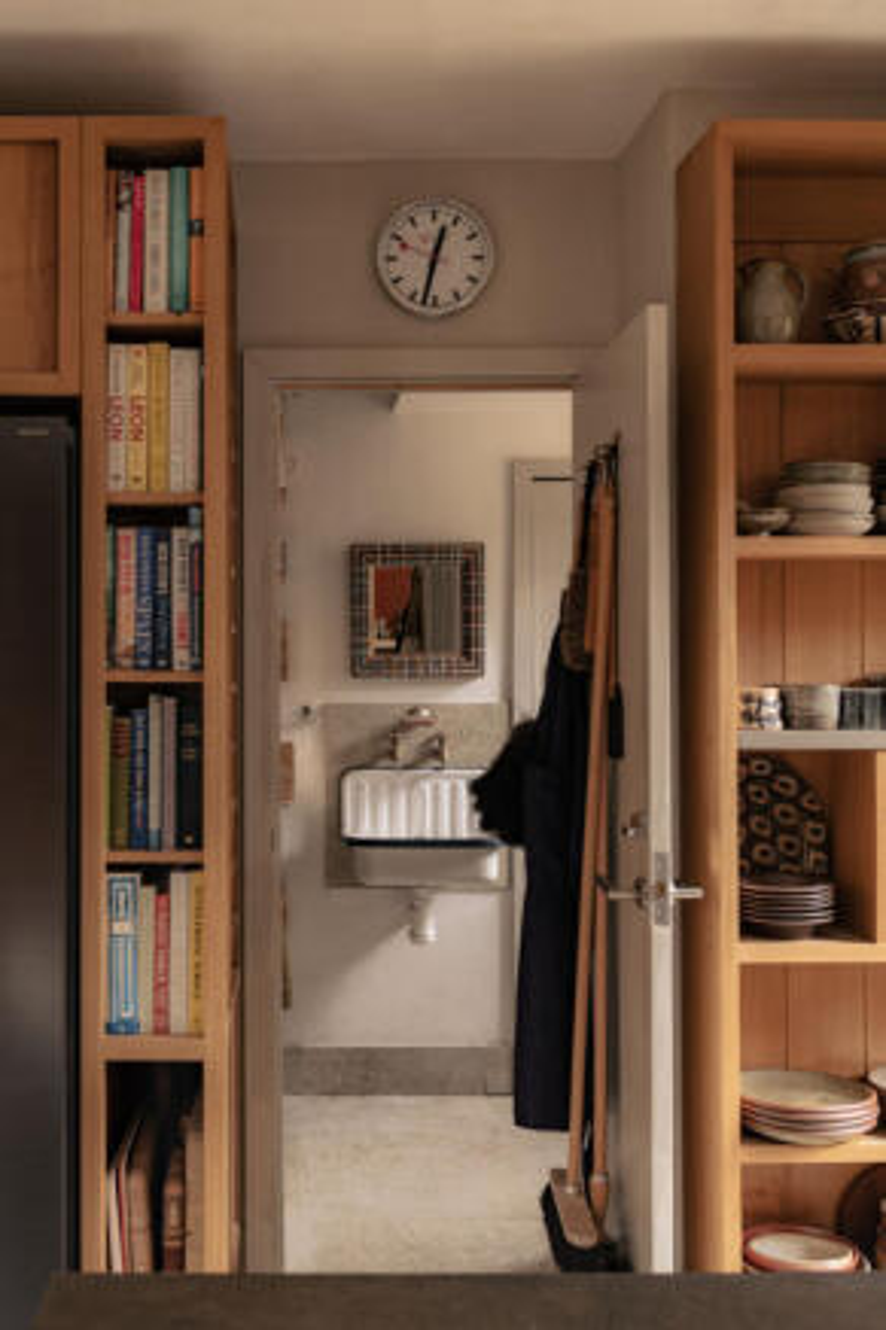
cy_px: 665
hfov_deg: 43.6
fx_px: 1108
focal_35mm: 30
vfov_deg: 61.9
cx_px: 443
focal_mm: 30
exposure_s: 1/13
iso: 200
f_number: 8
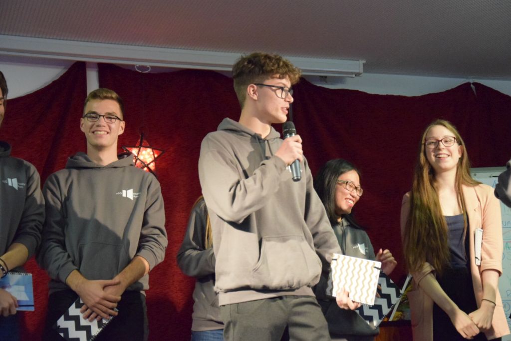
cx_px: 256
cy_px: 170
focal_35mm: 87
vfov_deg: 15.7
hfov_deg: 23.4
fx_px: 1235
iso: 6400
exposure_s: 1/100
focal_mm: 58
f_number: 5
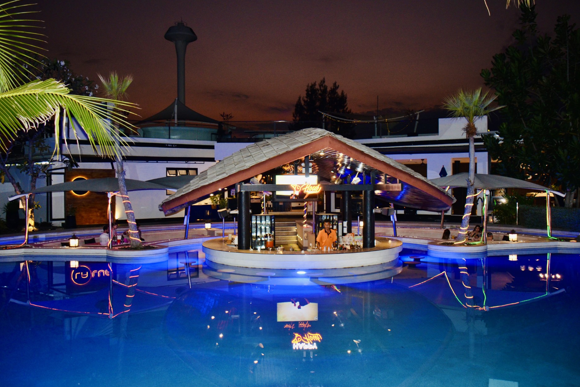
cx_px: 300
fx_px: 524
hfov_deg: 57.9
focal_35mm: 33
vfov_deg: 40.5
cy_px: 197
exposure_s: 1/60
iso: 800
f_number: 3.8
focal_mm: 21
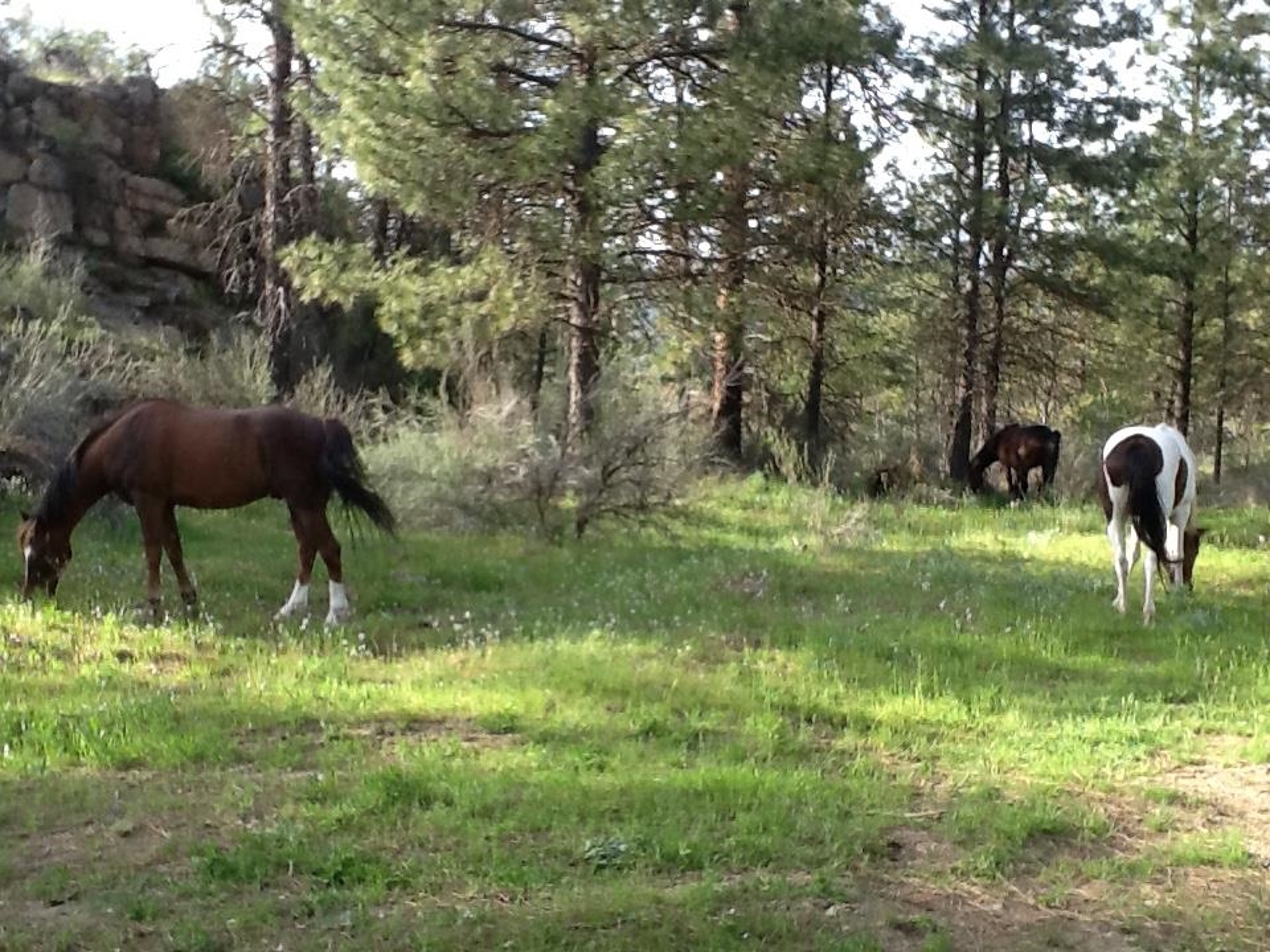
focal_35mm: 44
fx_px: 1614
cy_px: 476
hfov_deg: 42.9
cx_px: 635
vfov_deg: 32.9
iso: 40
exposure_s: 1/227
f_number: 2.4
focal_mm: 2.03
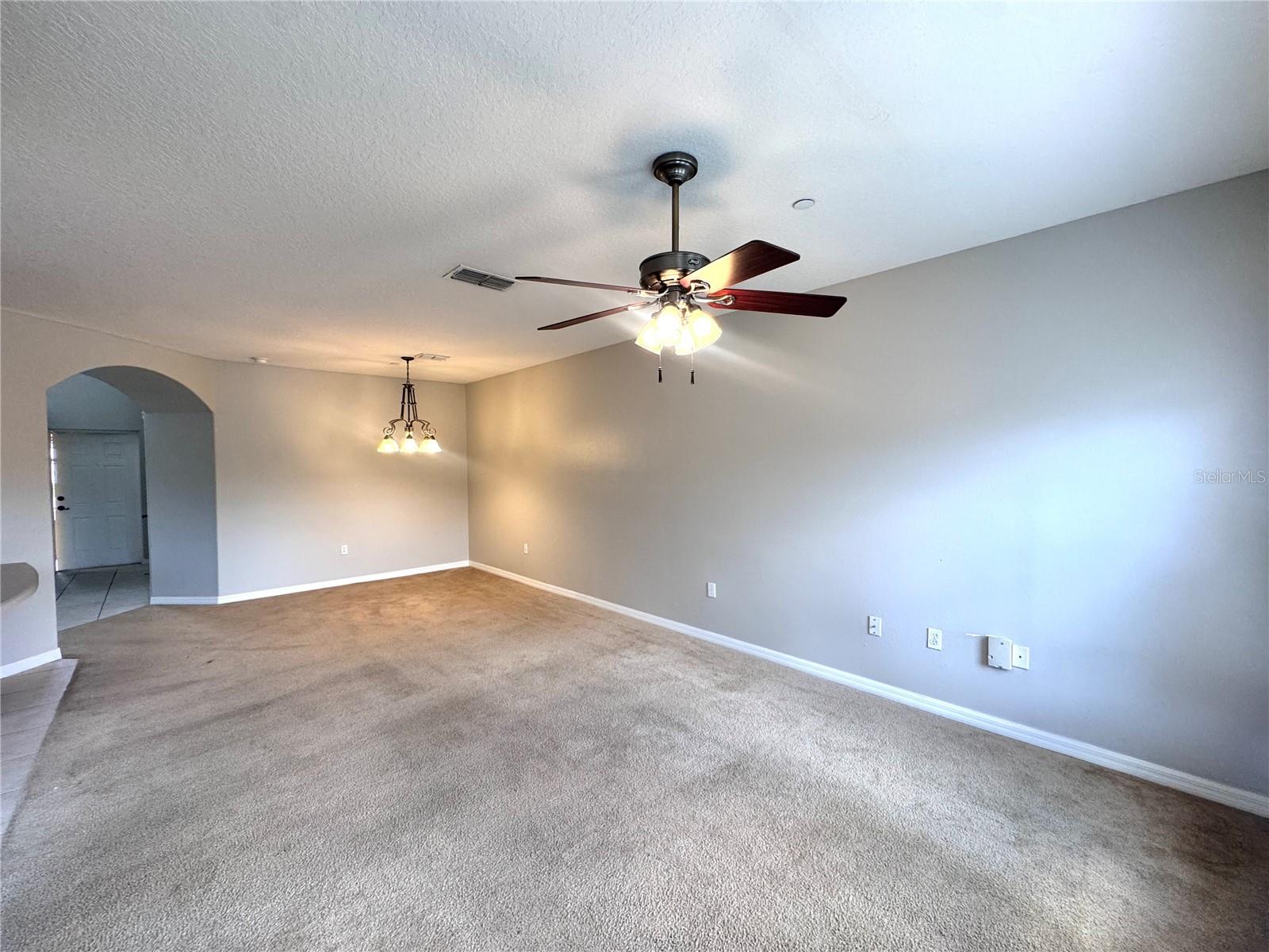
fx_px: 513
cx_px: 634
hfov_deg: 102.1
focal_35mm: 14
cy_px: 476
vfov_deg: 85.7
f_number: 2.2
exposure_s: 1/120
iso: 200
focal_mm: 2.22
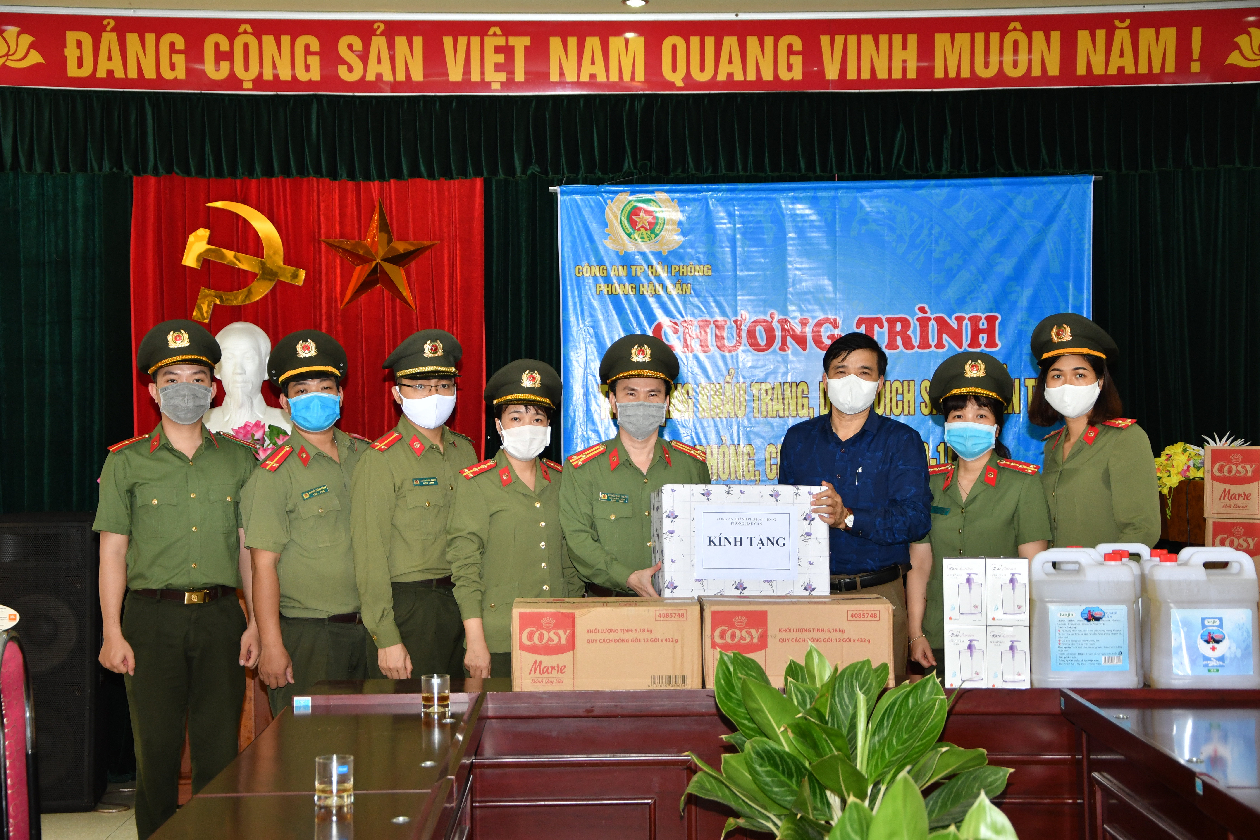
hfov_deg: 31.9
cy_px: 420
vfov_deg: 21.6
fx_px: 2205
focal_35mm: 63
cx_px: 630
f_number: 4.8
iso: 640
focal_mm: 42
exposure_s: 1/200
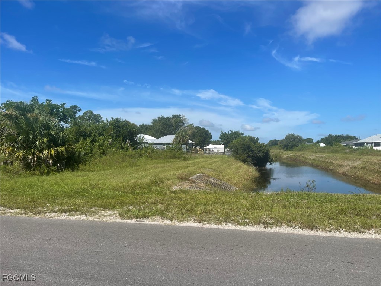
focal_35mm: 25
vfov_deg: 54.9
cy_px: 143
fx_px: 275
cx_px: 190
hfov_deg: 69.4
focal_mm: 5.1
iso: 32
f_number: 1.6
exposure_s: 1/4348
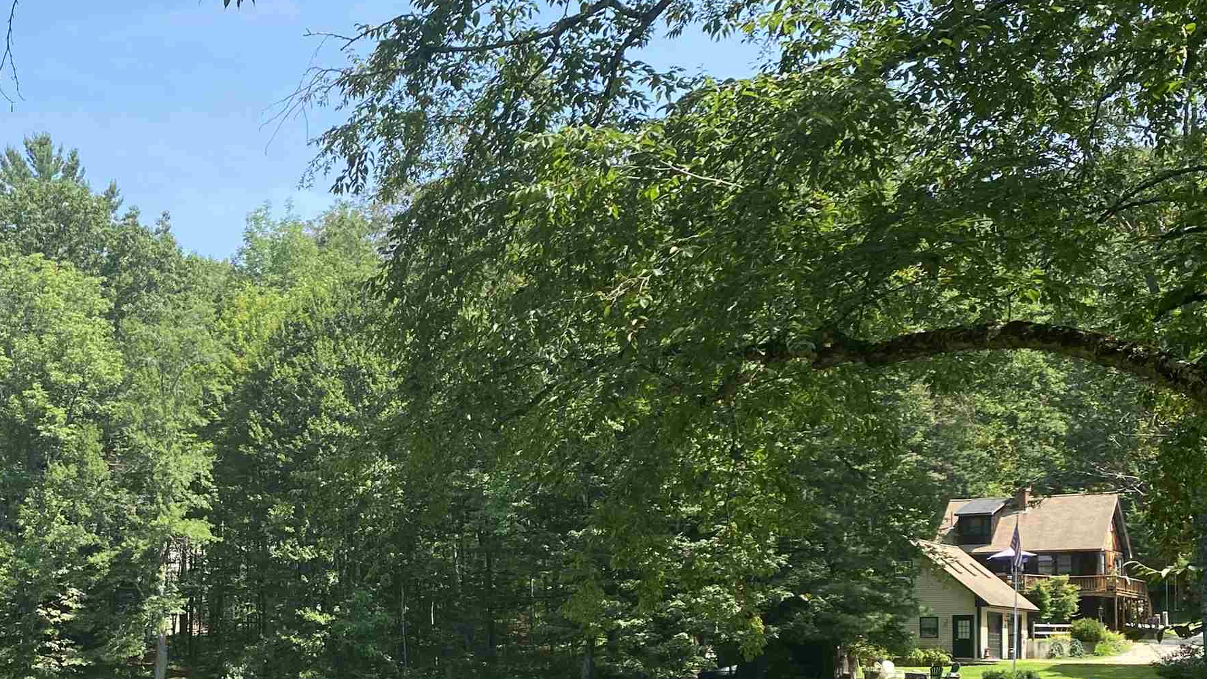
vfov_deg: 23.9
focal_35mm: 49
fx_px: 1568
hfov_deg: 40.9
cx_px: 300
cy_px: 591
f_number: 1.8
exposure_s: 1/827
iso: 32
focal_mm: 4.25
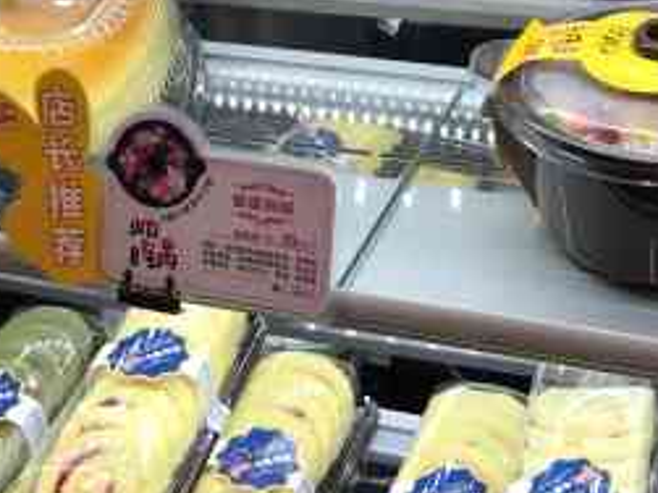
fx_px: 1482
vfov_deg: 18.2
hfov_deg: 25.0
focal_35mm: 78
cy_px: -49
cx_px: 414
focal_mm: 3.99
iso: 20
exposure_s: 1/181
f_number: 1.8
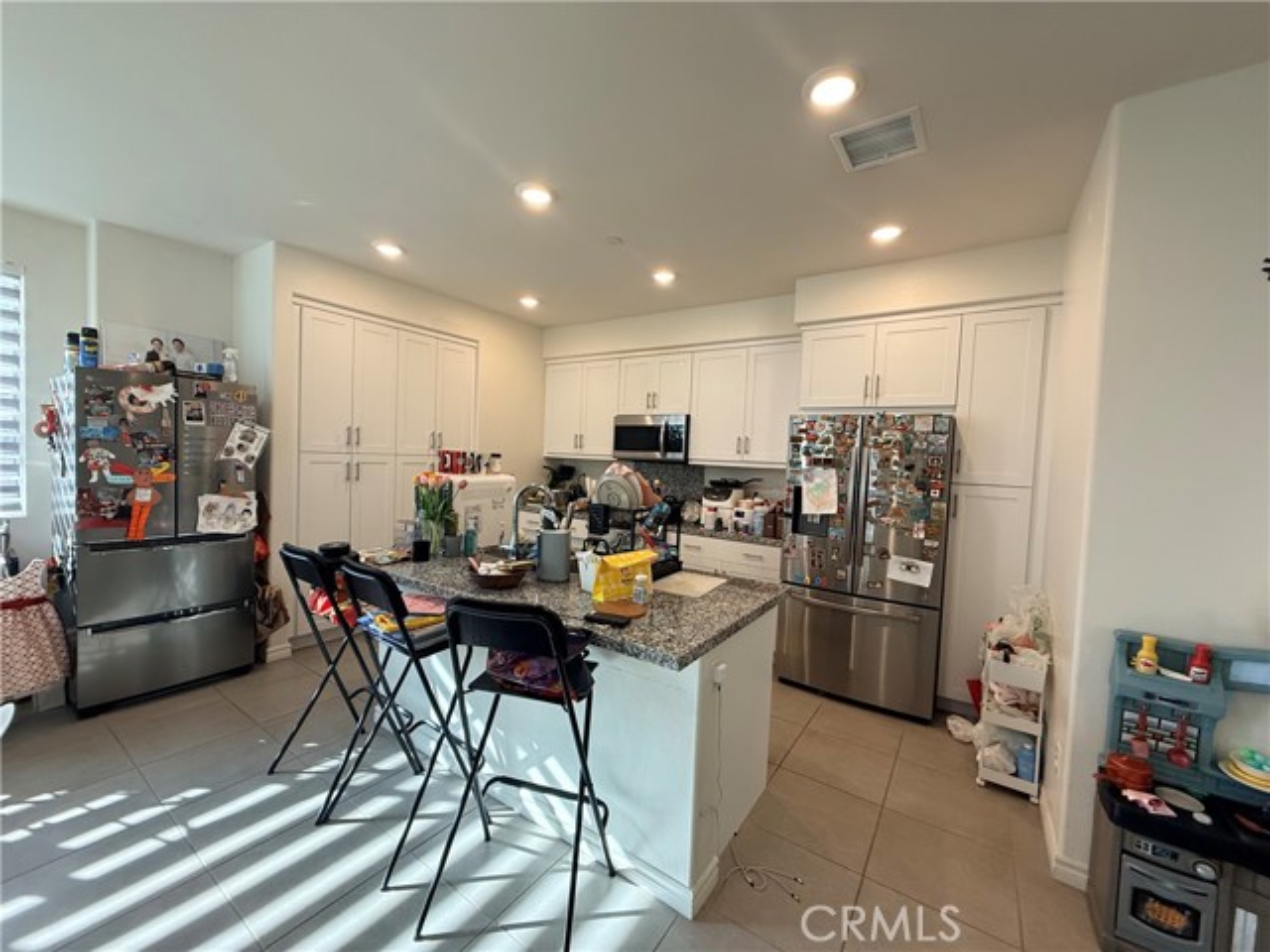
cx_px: 635
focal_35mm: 14
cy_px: 476
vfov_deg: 85.7
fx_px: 514
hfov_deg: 102.1
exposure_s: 1/120
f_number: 2.2
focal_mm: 2.22
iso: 160
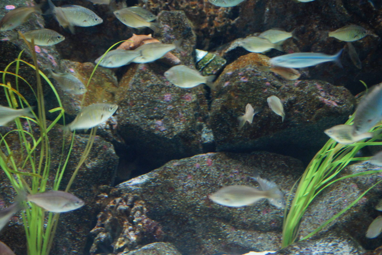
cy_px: 128
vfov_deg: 16.6
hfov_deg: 24.6
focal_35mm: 82
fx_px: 875
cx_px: 191
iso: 1600
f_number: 4
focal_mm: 55
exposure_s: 1/15
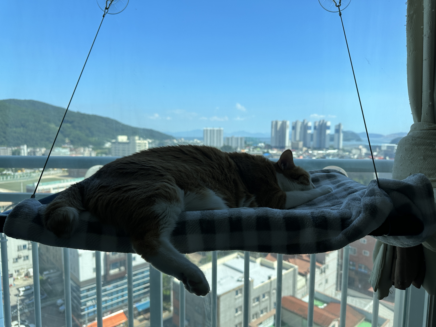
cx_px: 218
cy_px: 164
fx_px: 302
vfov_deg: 56.8
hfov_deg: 71.6
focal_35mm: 24
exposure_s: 1/2110
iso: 80
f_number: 1.78
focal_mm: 6.86
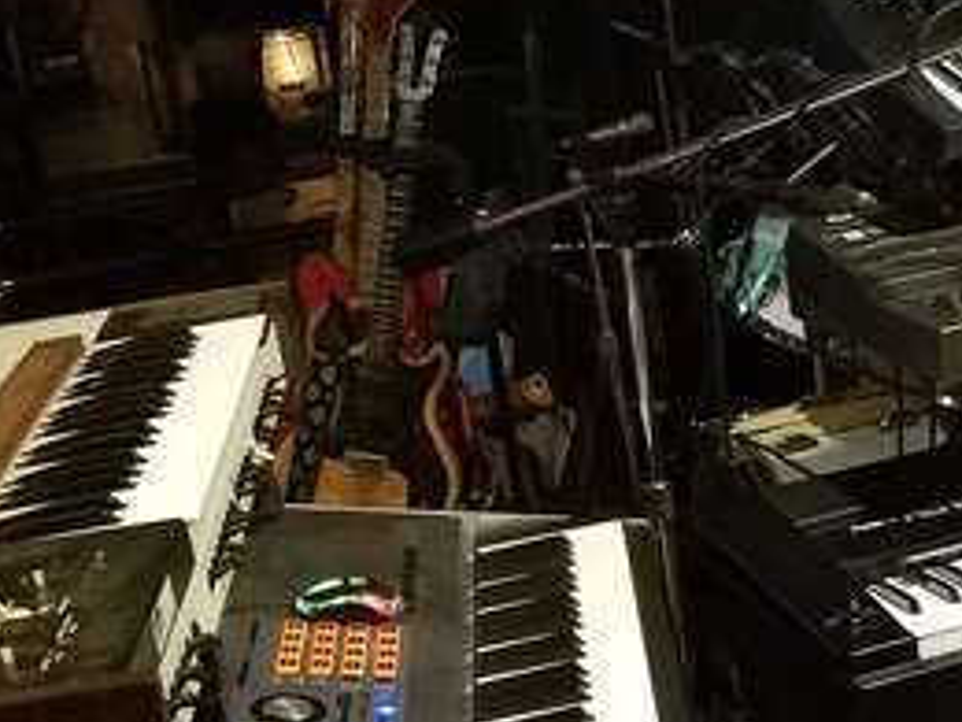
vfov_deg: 18.4
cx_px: 699
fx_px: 2223
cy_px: 411
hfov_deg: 24.2
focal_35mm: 80
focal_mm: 4.2
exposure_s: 1/30
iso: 800
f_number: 1.7
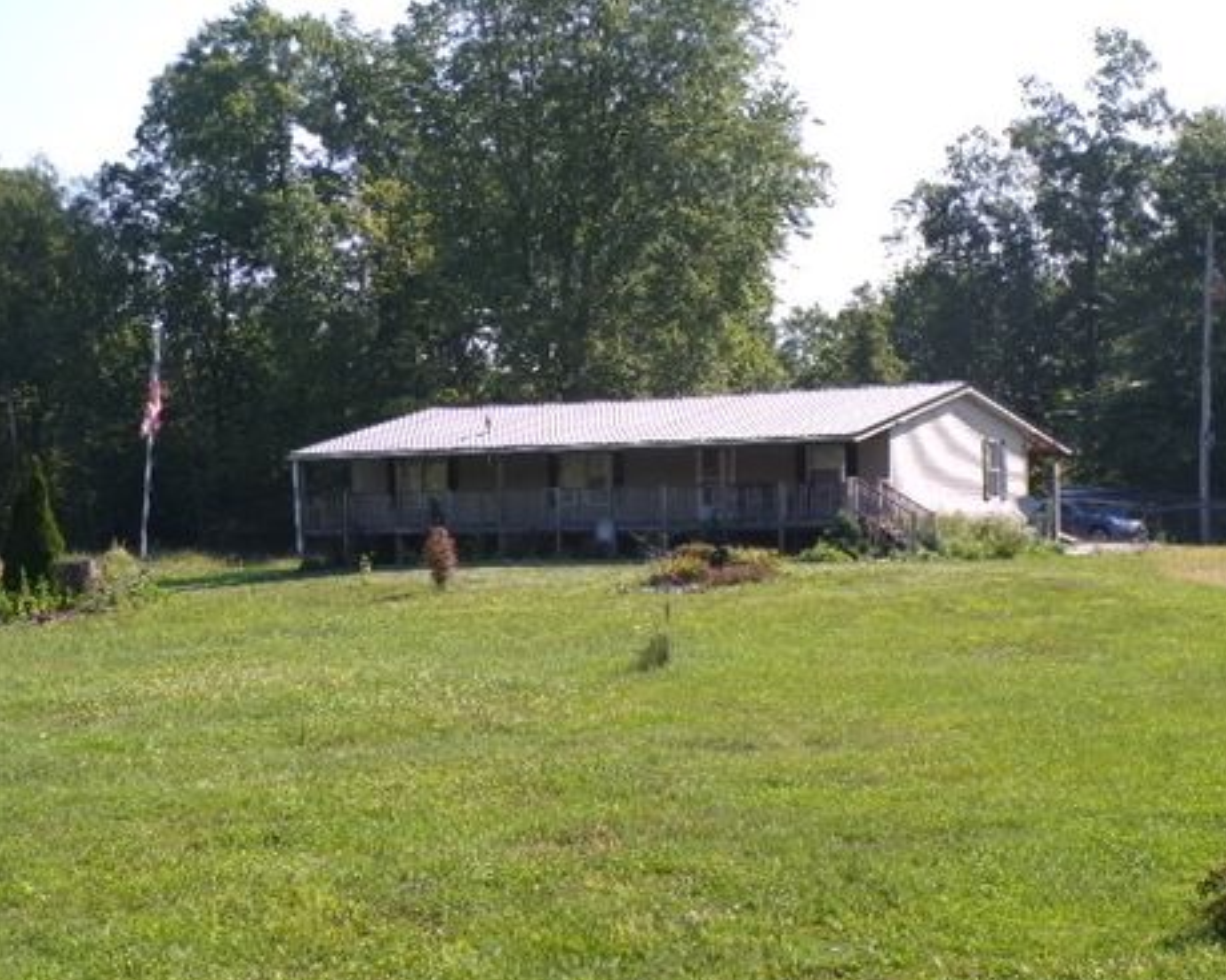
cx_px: 613
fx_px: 2504
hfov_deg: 27.5
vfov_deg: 22.2
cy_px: 497
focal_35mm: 69
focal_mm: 11.6
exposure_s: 1/400
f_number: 4.3
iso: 100
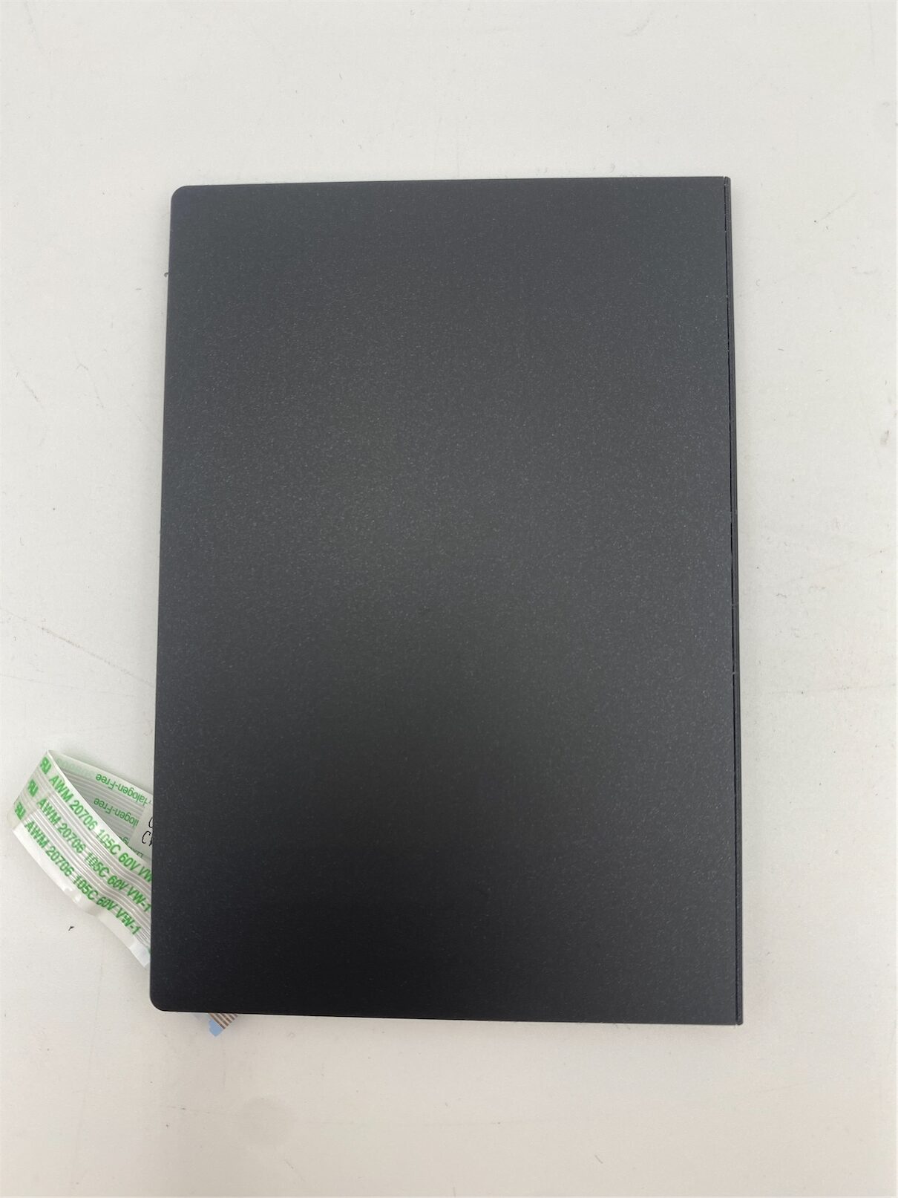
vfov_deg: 67.3
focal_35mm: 26
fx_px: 899
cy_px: 599
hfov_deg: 53.1
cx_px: 449
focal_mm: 4.25
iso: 40
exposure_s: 1/121
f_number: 1.8
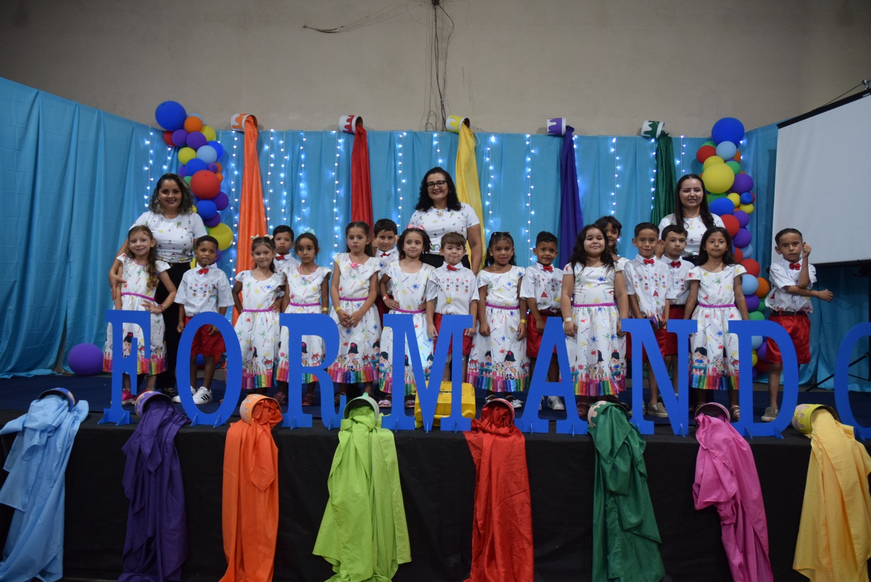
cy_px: 291
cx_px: 436
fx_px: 654
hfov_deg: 67.3
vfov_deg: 48.0
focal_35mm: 27
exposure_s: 1/60
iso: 1600
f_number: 3.5
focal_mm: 18
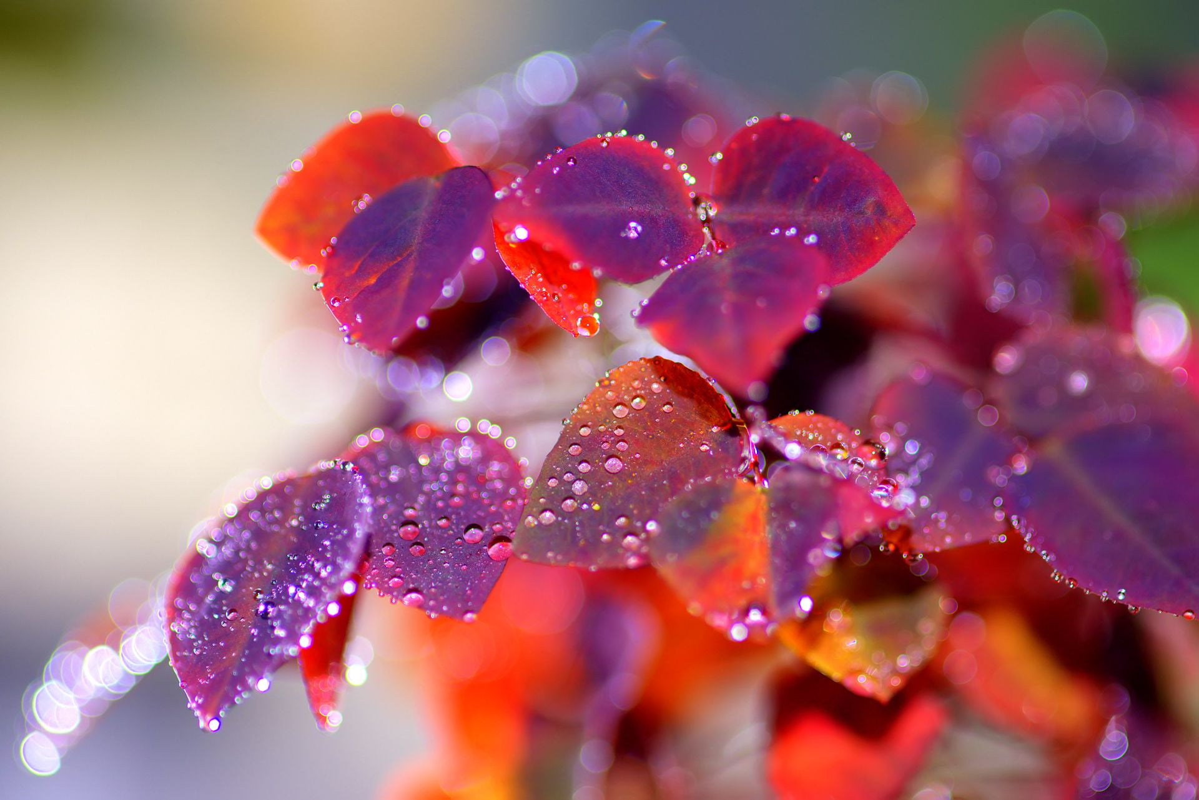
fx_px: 3498
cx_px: 600
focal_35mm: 105
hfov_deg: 19.5
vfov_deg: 13.0
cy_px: 400
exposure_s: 1/160
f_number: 4.5
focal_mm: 105
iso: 160
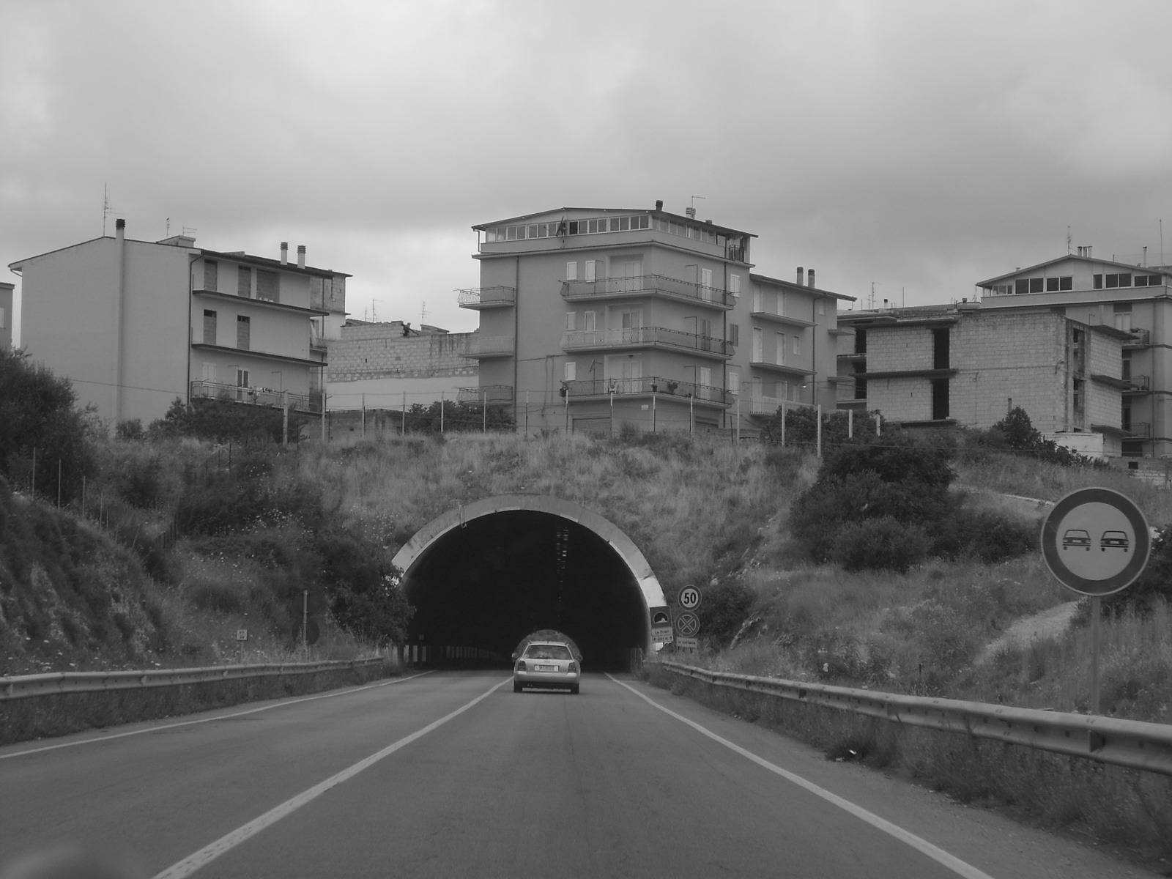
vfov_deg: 14.1
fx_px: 3555
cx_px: 586
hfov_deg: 18.7
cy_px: 440
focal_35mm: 105
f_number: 4.9
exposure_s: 1/350
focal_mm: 17.4
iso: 50
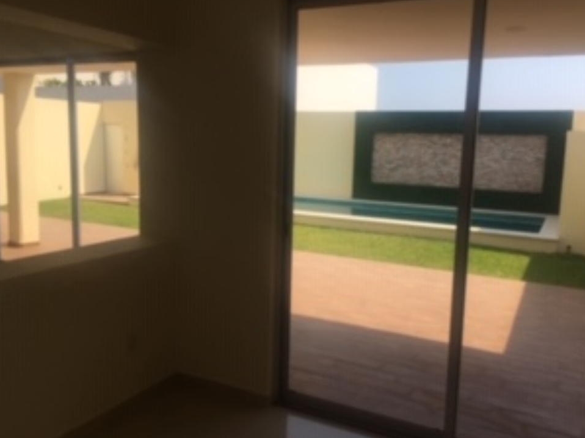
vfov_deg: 45.4
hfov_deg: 58.3
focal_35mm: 31
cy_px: 215
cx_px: 308
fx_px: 524
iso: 25
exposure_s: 1/657
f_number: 2.2
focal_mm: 4.15
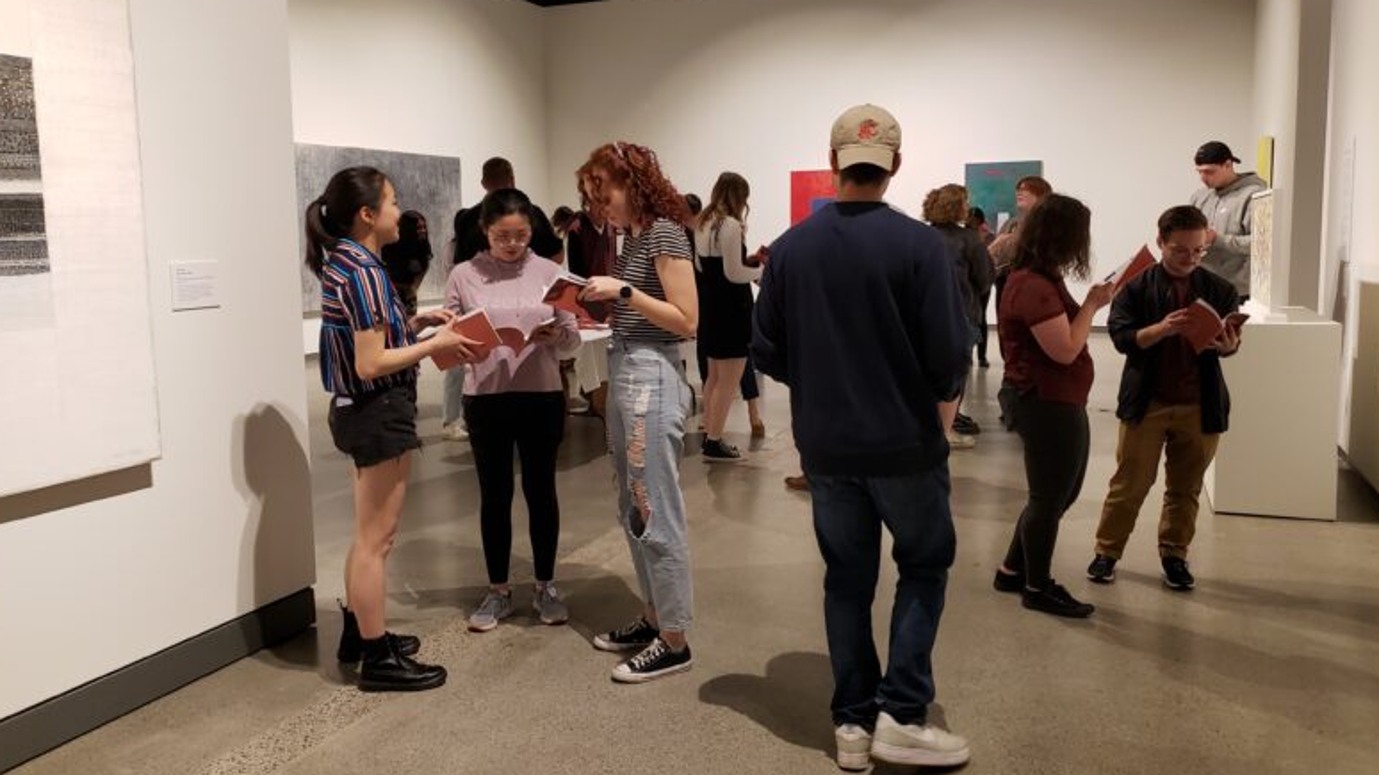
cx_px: 681
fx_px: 1060
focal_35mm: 29
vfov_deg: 40.1
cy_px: 333
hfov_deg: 66.1
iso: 320
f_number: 1.5
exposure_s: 1/60
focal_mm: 4.3
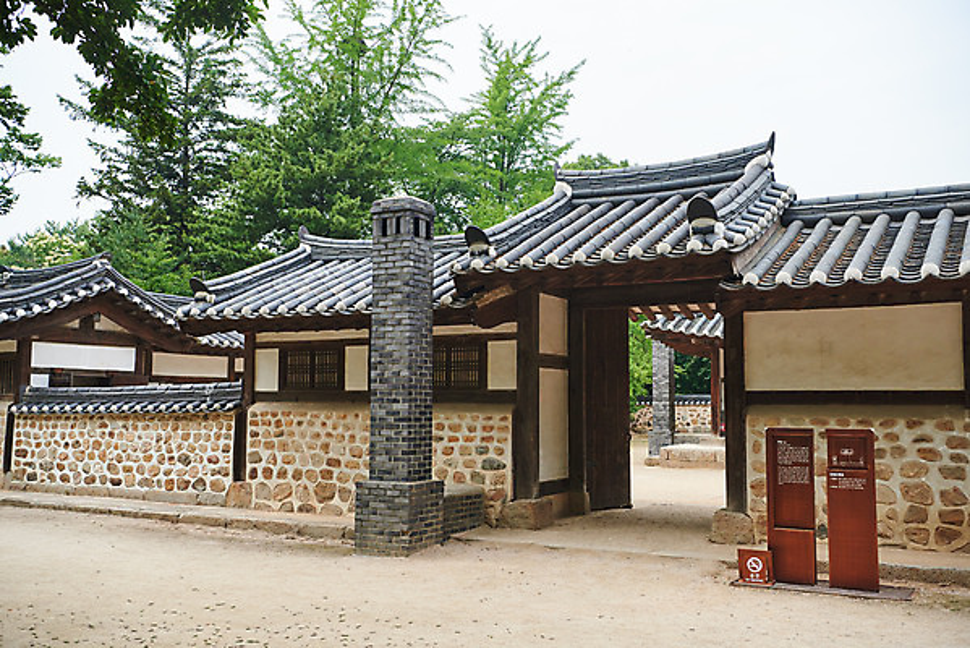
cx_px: 485
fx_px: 943
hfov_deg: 54.4
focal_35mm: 35
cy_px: 324
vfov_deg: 37.9
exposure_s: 1/3200
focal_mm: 35
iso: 640
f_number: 4.5
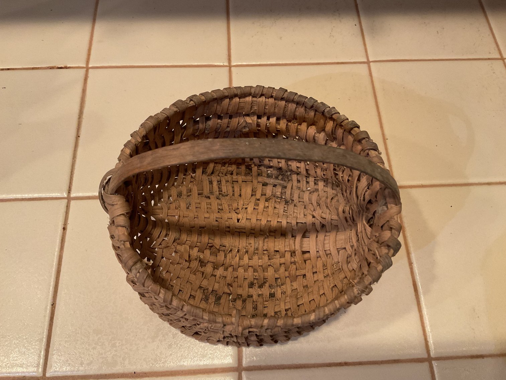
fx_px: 424
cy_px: 190
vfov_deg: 48.2
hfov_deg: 61.7
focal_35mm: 29
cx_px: 253
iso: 160
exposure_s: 1/60
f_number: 1.8
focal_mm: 3
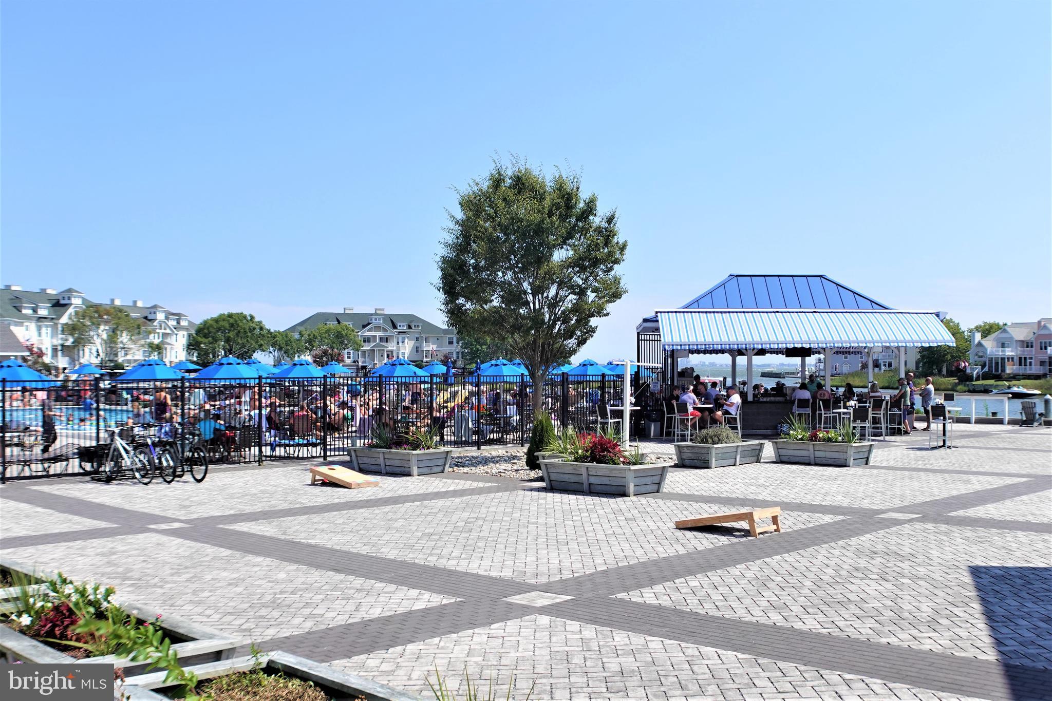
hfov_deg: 48.5
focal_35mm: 40
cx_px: 526
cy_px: 350
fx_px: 1169
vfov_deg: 33.4
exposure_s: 1/160
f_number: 4
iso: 125
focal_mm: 15.07
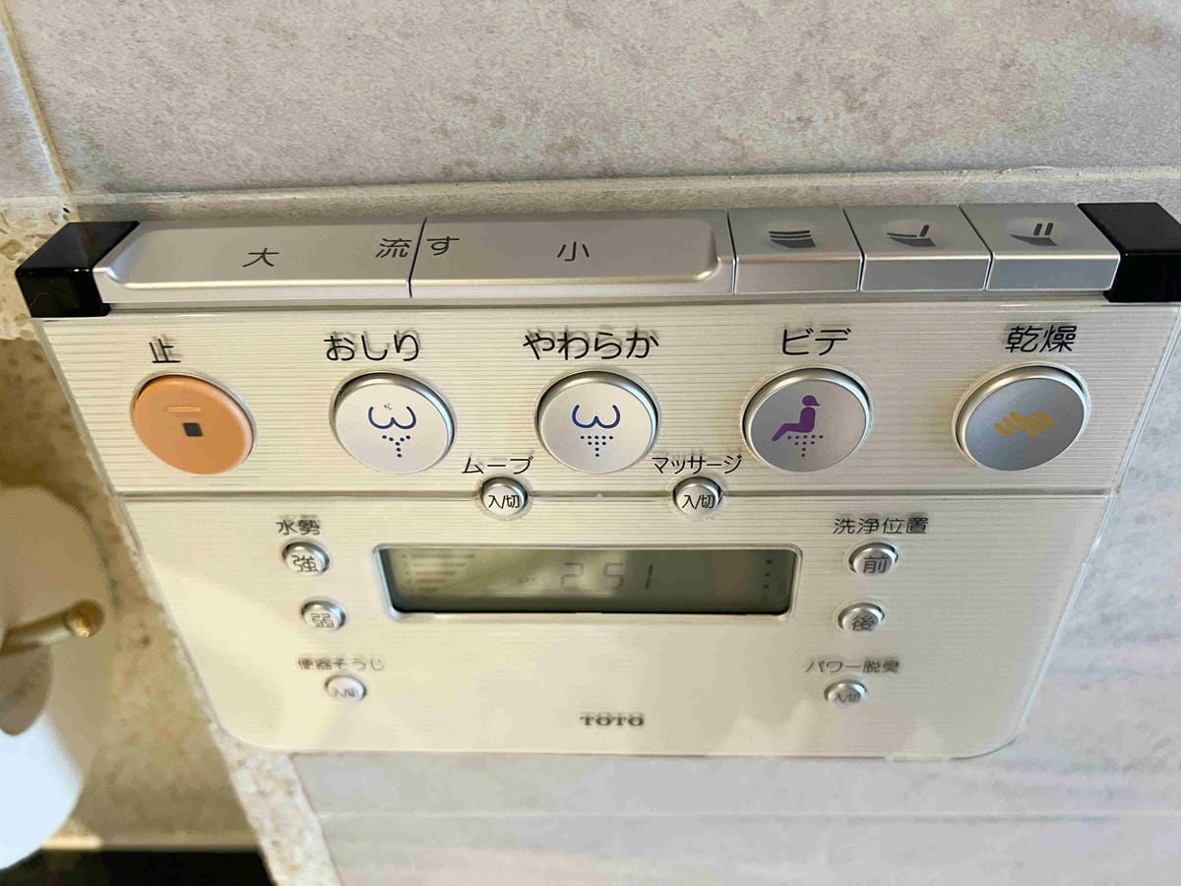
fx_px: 887
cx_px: 590
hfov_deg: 67.3
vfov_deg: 53.1
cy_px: 443
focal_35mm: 26
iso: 200
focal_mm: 5.7
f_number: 1.5
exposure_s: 1/60
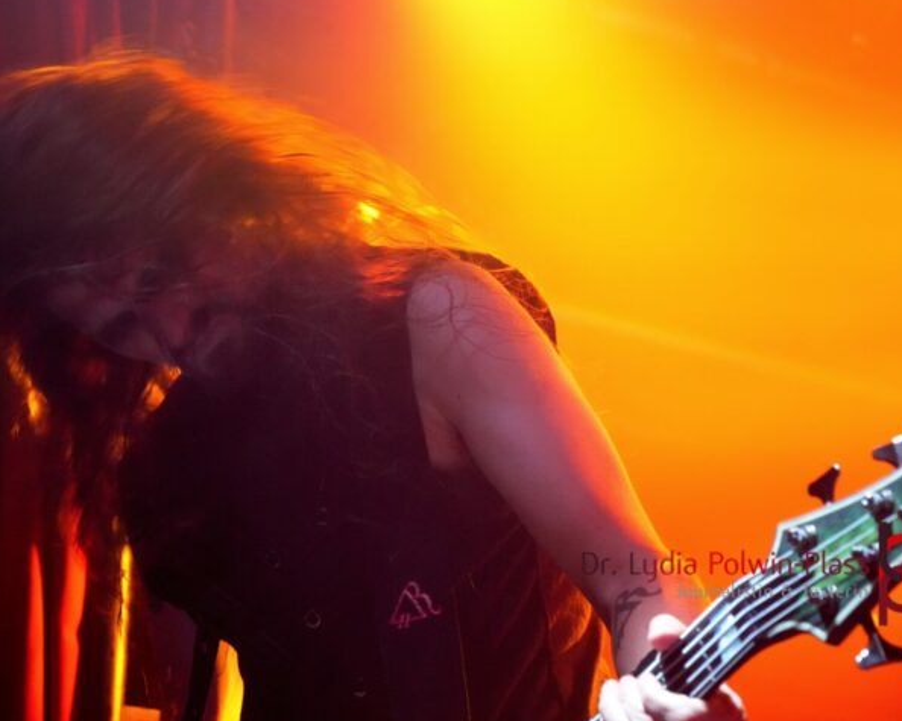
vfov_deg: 15.1
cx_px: 387
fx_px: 2723
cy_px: 345
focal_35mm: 102
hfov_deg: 18.8
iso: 5000
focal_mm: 56
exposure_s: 1/100
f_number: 4.5
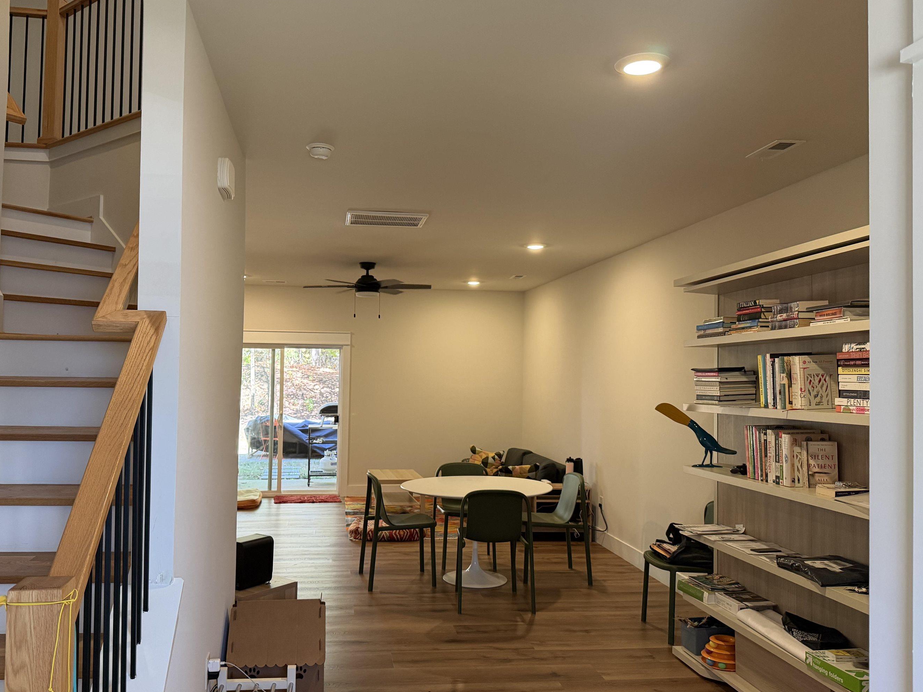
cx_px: 414
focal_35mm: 28
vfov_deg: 49.7
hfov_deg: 63.3
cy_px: 351
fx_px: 747
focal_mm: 6.76
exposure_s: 1/120
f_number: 1.78
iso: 400
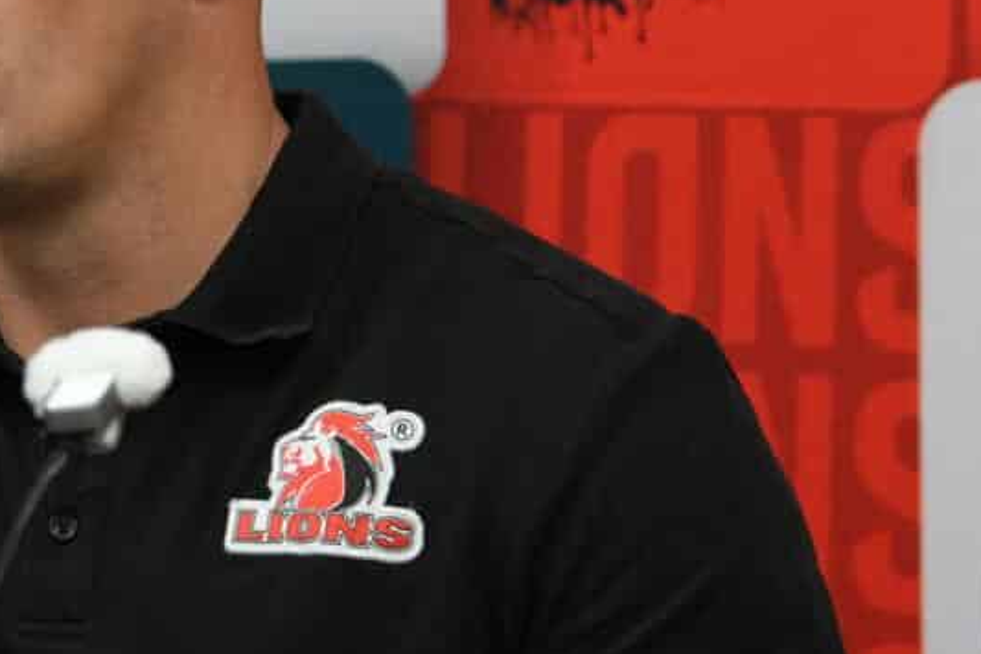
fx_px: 5366
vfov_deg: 6.9
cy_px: 37
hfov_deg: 10.3
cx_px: -133
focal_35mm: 197
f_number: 4.5
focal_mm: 70
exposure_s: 1/250
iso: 3200
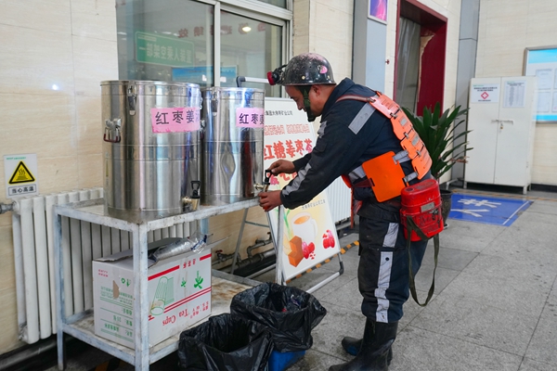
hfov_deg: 61.9
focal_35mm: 30
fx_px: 464
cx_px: 278
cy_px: 186
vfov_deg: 43.6
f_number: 4.5
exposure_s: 1/60
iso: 1250
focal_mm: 30
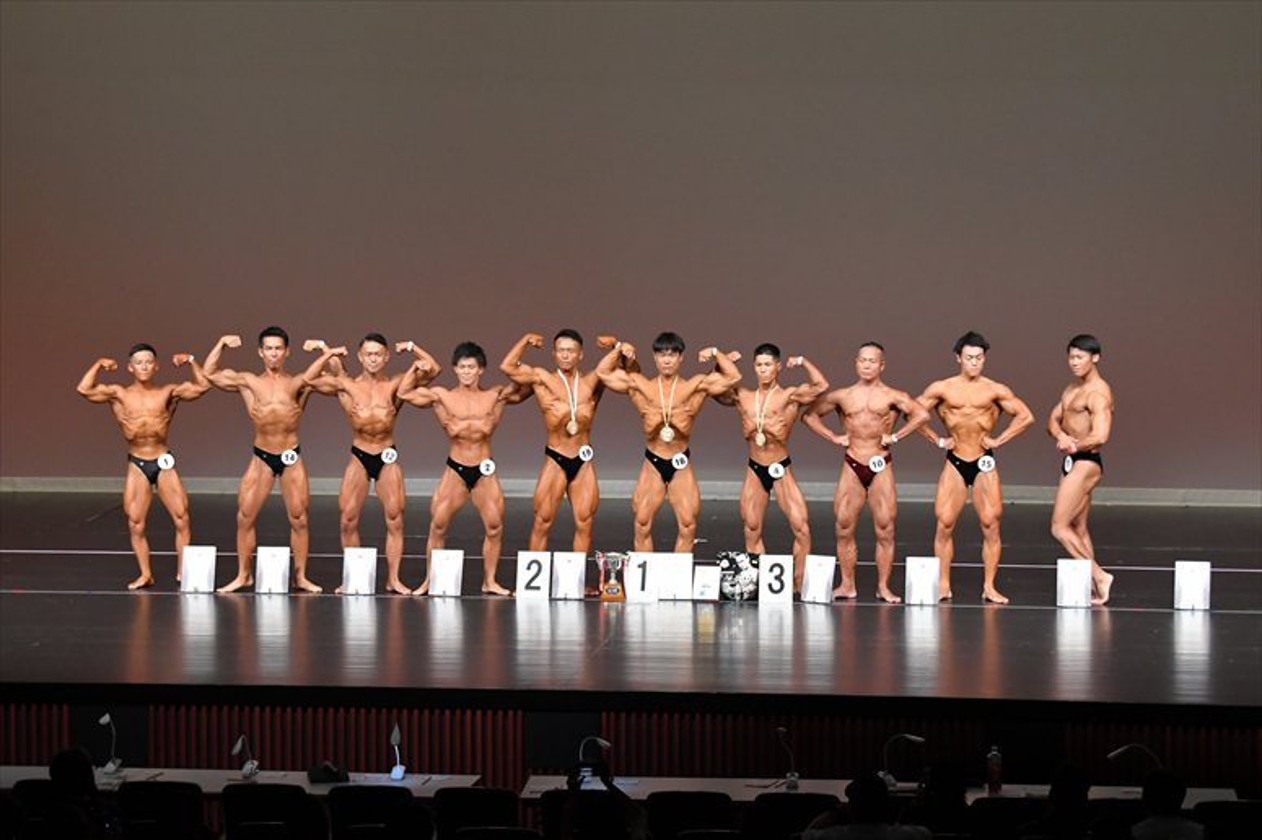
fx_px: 4310
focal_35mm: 123
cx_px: 631
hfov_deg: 16.7
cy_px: 420
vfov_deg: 11.1
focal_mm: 82
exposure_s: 1/400
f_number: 5.6
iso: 4000
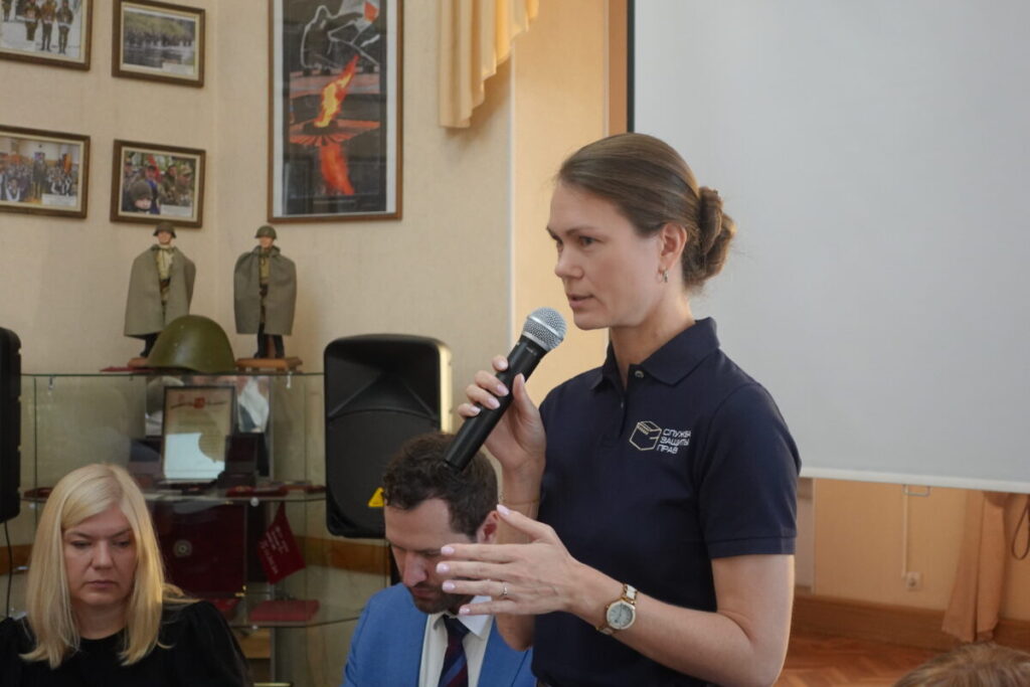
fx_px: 1831
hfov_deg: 31.4
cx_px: 515
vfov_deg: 21.2
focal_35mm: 64
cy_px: 344
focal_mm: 23.82
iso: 1250
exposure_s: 1/100
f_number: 2.8
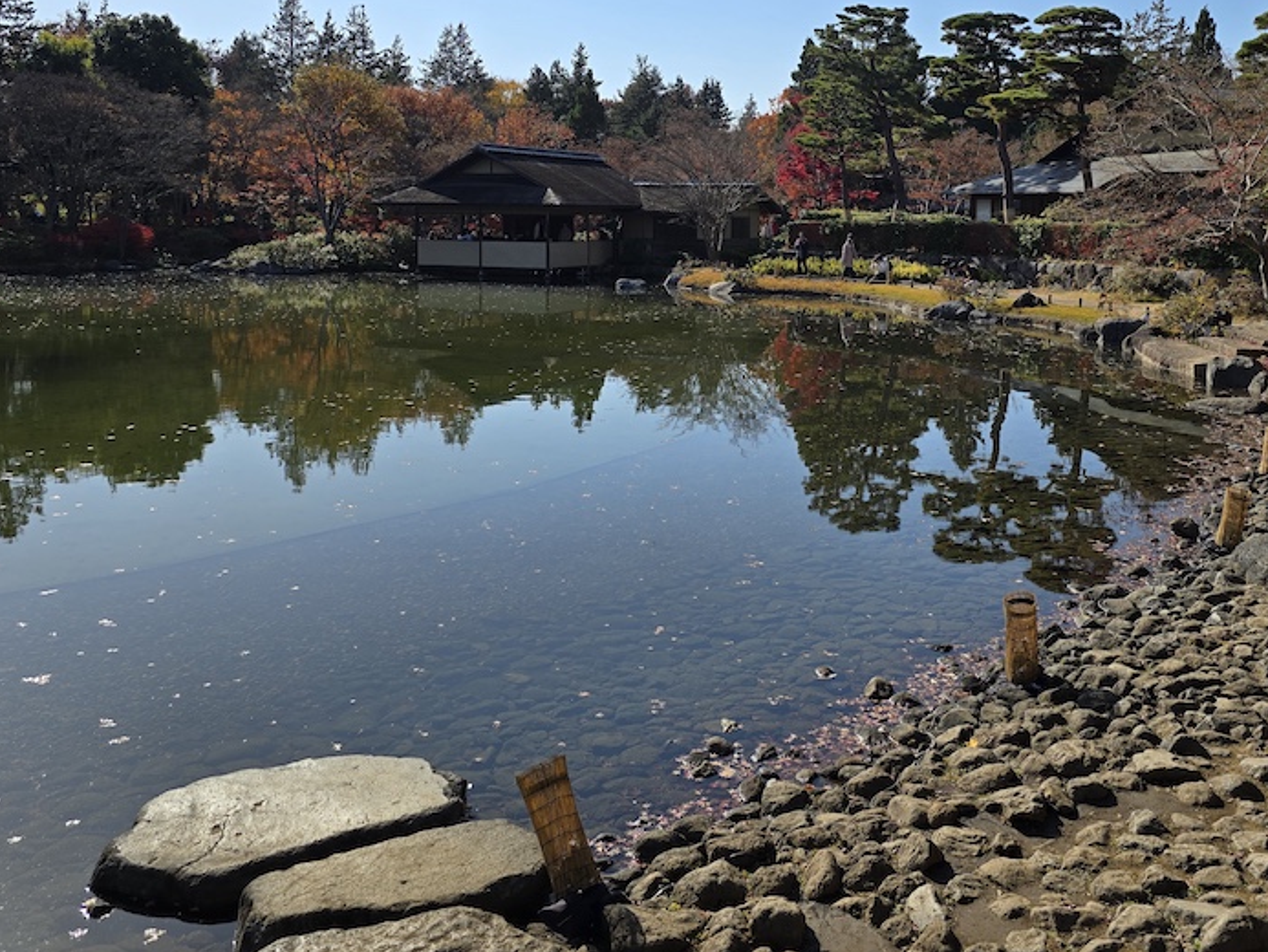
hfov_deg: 53.5
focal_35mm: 34
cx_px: 772
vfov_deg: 41.0
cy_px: 282
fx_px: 1246
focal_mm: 6.3
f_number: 1.7
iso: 12
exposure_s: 1/997
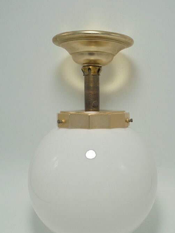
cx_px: 95
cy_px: 149
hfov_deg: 31.5
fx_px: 310
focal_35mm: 46
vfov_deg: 40.9
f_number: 4
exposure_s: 1/100
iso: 100
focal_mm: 6.1
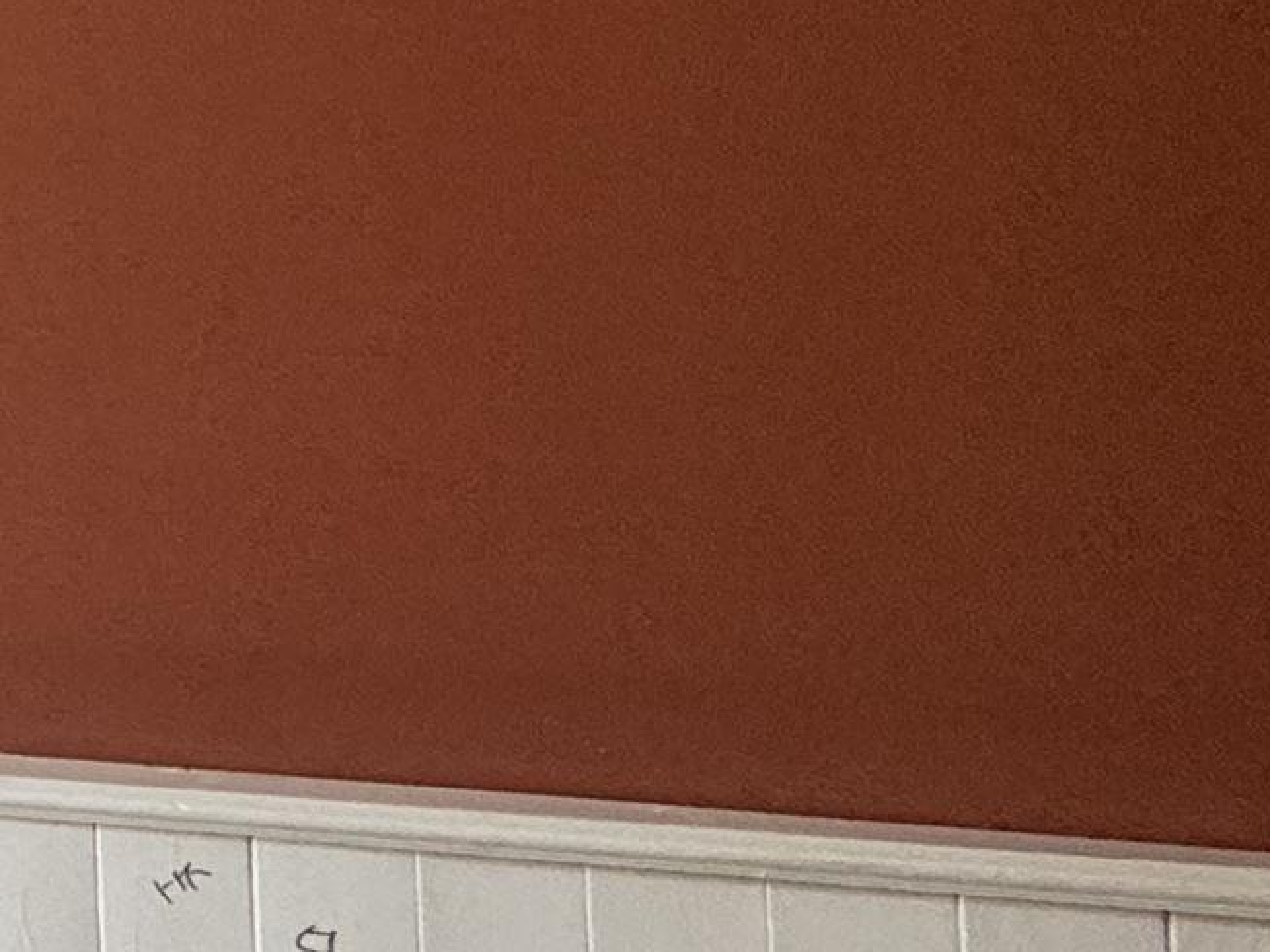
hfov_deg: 15.7
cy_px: 208
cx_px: -1699
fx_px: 2421
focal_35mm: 66
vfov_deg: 22.0
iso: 200
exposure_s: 1/60
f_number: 2.2
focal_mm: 2.22
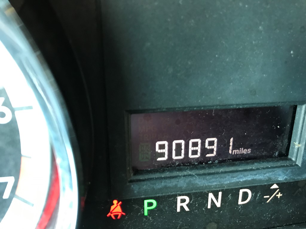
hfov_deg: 63.4
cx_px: 153
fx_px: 248
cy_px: 114
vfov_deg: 49.7
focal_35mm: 28
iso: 64
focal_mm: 3.99
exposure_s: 1/15
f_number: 1.8
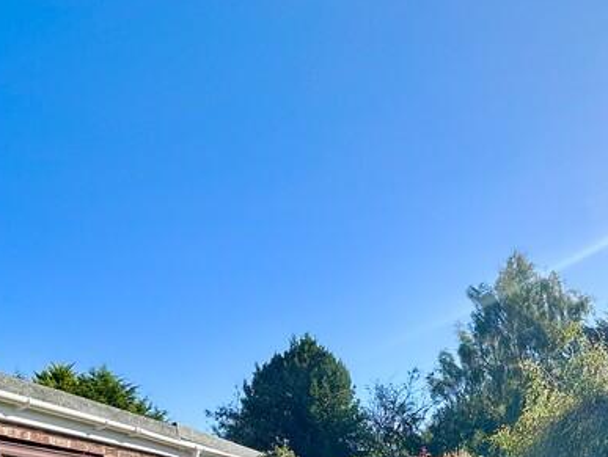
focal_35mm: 37
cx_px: 382
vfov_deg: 32.2
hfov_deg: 49.6
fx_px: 650
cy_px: 547
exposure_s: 1/1062
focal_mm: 2.22
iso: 40
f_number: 2.2
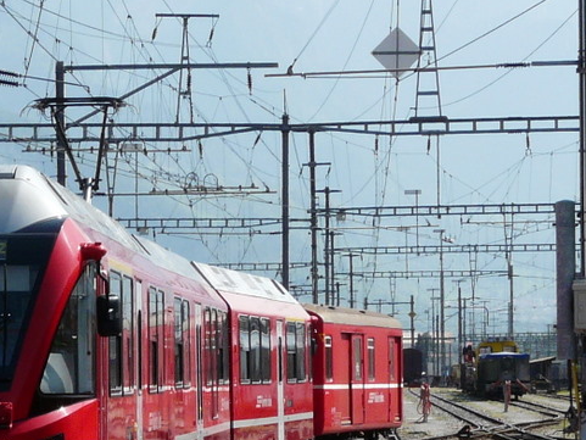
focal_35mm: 152
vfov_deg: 9.8
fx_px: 2574
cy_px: 301
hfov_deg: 12.9
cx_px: 37
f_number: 5.6
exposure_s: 1/400
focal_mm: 12
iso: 100
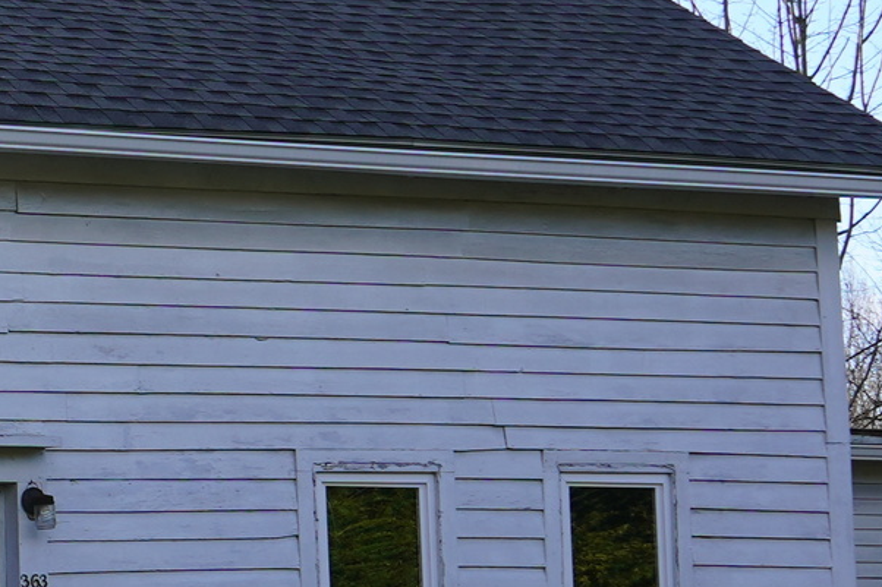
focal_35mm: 143
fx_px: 3502
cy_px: 498
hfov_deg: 13.0
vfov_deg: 9.6
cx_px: -693
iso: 100
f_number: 7.1
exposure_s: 1/100
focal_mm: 28
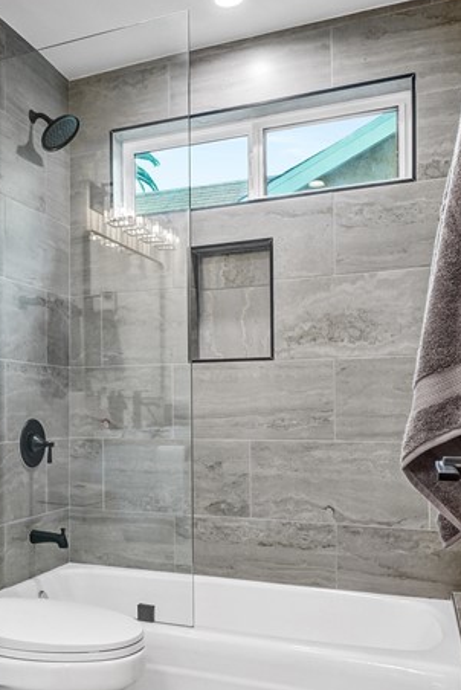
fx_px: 690
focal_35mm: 36
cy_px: 418
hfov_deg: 35.2
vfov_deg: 52.7
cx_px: 66
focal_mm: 15
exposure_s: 1/20
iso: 320
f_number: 8
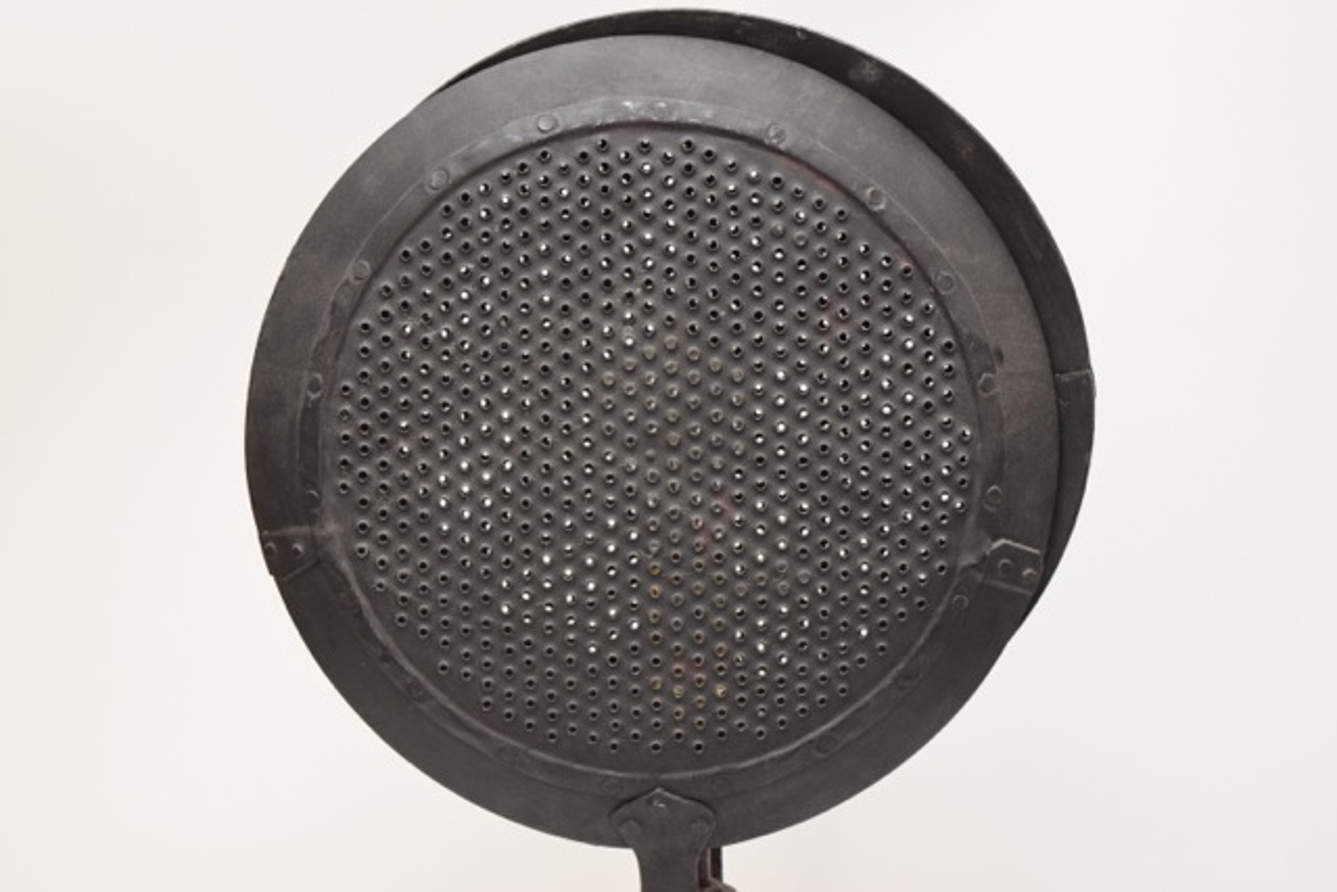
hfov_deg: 33.4
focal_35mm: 60
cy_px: 446
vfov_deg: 22.6
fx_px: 2229
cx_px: 668
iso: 1600
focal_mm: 40
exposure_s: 1/125
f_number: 5.6
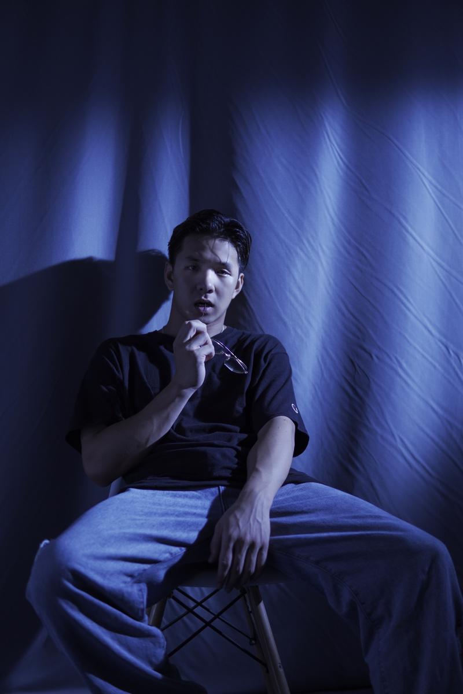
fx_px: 868
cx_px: 232
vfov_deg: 43.6
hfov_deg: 29.9
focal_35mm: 45
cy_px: 347
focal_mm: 30
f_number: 1.4
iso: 200
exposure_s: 1/200
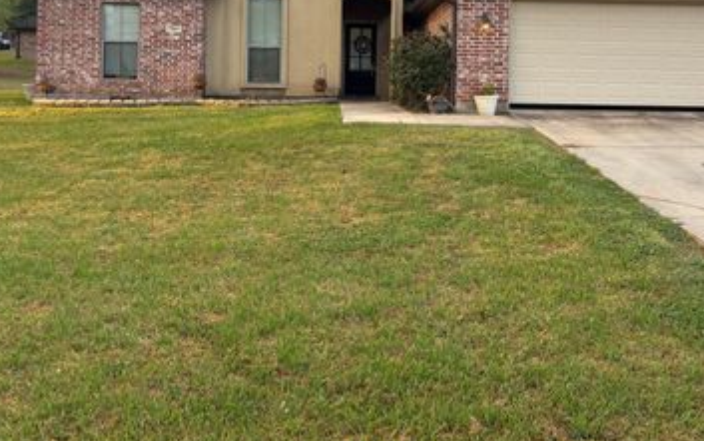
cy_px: 75
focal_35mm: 39
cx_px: 393
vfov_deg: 31.8
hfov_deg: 50.3
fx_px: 749
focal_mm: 5.96
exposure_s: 1/426
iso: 50
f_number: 1.6
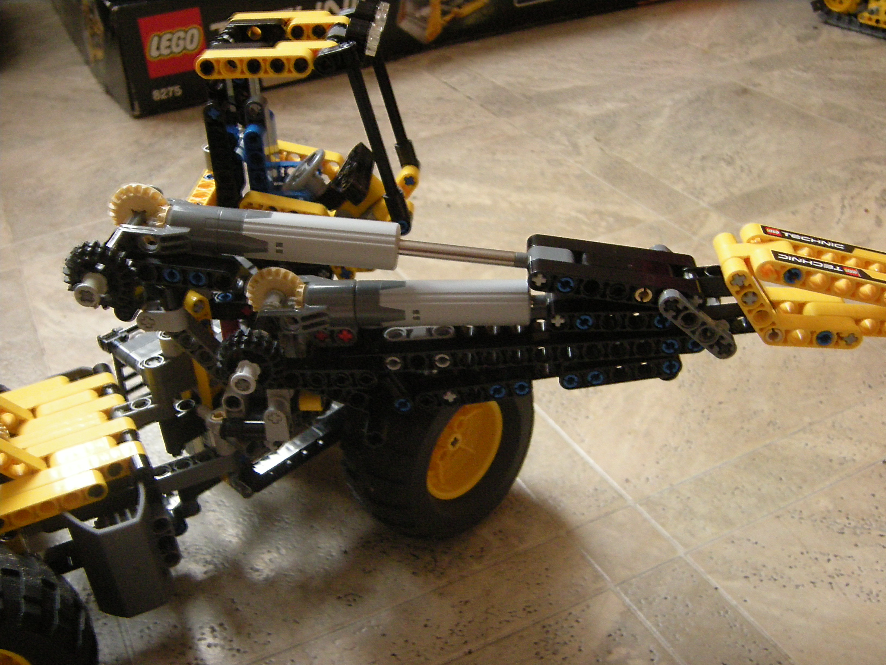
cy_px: 332
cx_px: 443
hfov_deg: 49.0
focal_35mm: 38
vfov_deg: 37.7
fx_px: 973
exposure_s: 1/8
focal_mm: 6.3
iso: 400
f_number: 3.2
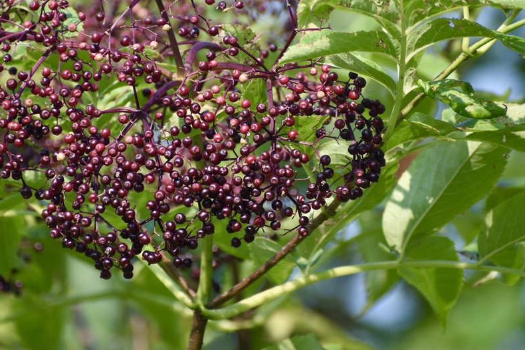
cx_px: 220
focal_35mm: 583
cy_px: 125
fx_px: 8503
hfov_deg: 3.5
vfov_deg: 2.4
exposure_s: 1/1250
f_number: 6.3
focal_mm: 300
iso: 640
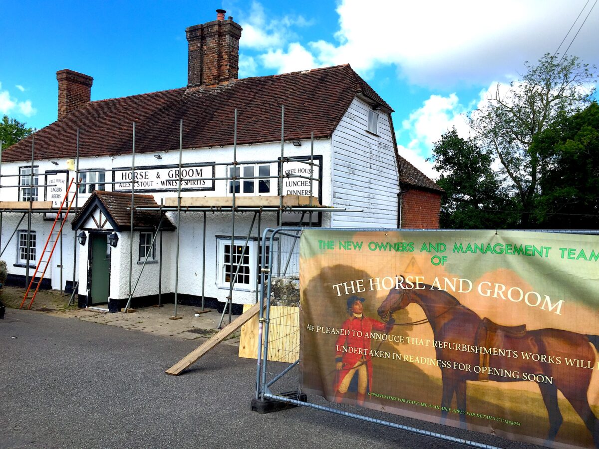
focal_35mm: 29
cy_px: 224
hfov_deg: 61.7
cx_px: 300
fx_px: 502
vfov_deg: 48.2
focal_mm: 4.15
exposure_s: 1/1068
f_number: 2.2
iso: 32
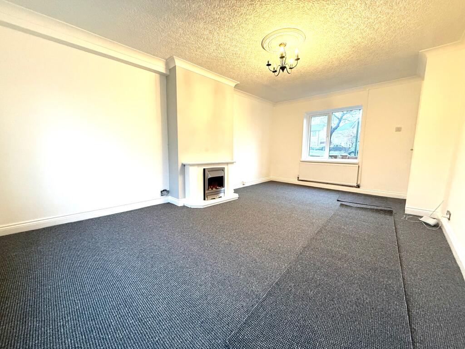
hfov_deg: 102.1
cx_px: 232
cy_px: 174
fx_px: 188
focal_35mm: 14
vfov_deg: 85.7
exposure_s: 1/50
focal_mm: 2.22
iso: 400
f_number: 2.2
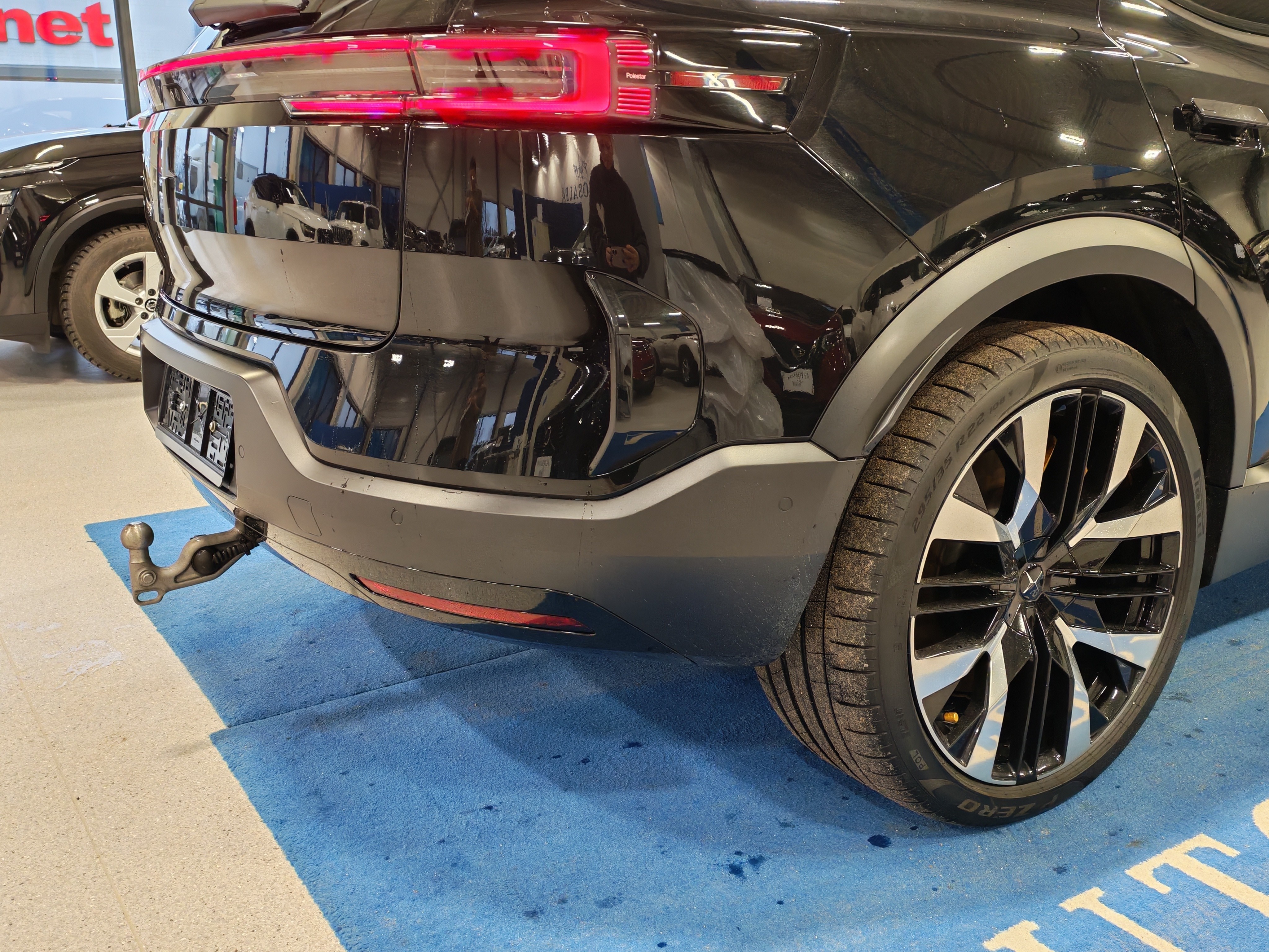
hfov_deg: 54.0
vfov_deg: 41.8
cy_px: 476
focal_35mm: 34
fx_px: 1246
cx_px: 634
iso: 729
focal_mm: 6.12
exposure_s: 1/100
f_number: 1.9
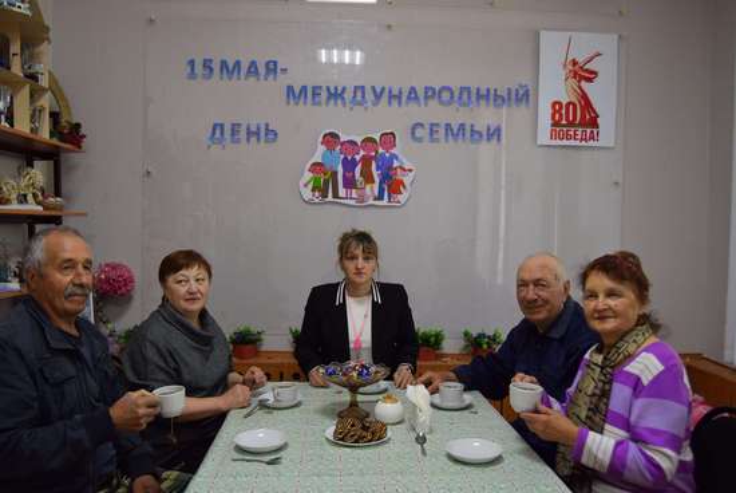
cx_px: 368
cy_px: 246
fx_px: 614
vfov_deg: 43.7
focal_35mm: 30
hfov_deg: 61.9
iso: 400
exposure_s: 1/60
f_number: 4
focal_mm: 20
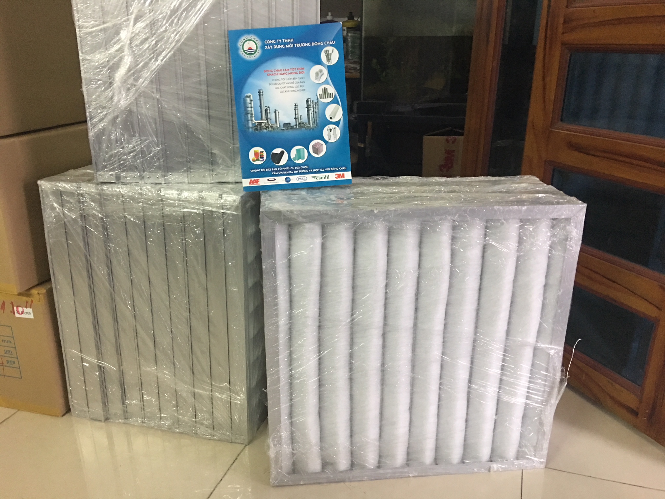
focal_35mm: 29
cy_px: 250
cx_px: 332
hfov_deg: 61.7
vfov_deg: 48.2
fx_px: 557
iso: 125
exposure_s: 1/8
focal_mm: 4.15
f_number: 2.2
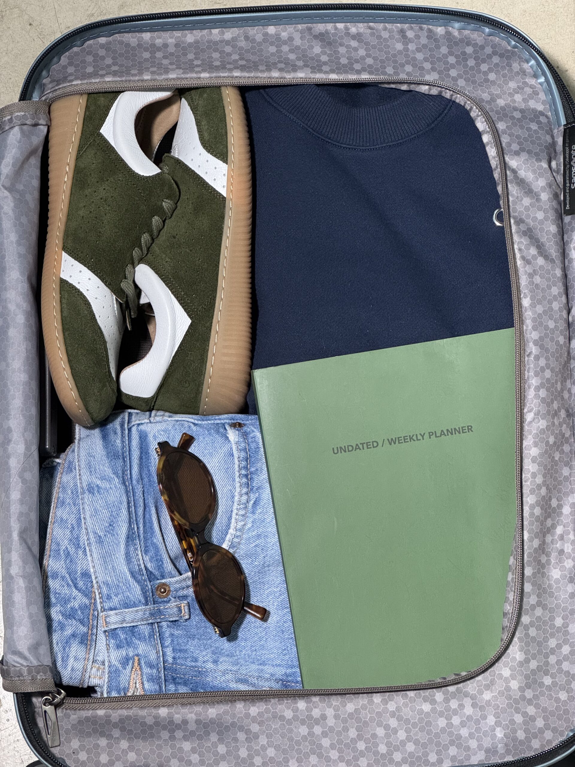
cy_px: 384
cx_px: 288
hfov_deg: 19.1
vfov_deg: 25.3
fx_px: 1705
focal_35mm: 77
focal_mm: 9
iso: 320
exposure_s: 1/50
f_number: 2.8
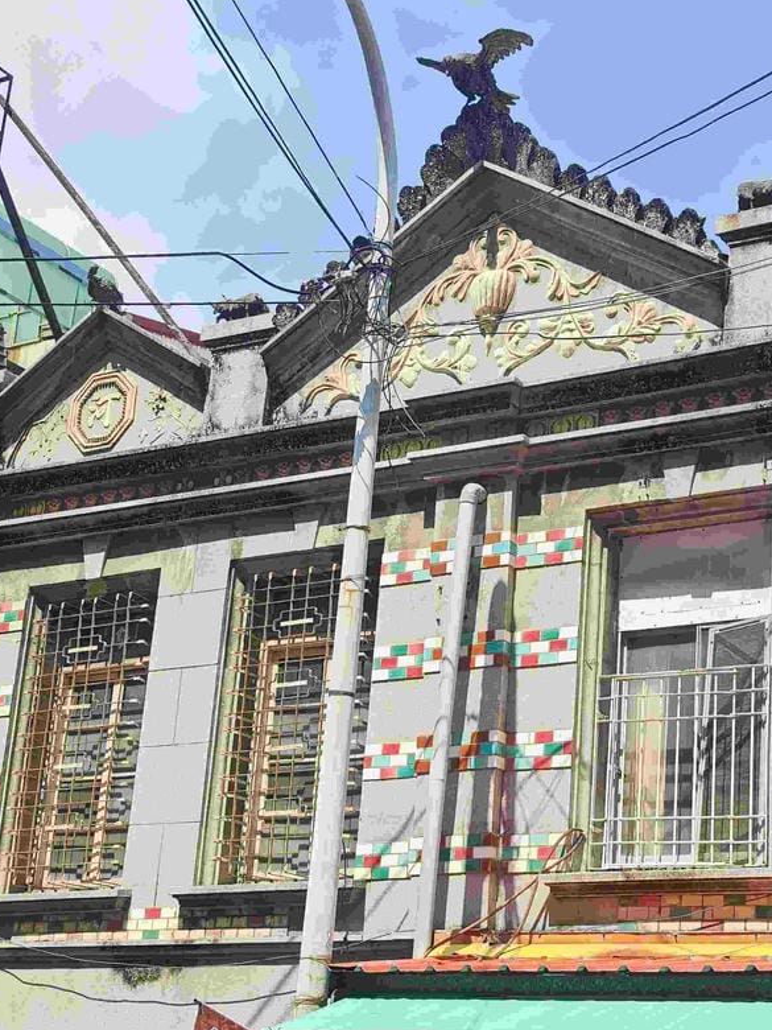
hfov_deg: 24.3
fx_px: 1784
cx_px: 498
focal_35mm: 60
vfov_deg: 32.2
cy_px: 570
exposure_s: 1/1672
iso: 51
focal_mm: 8.72
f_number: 2
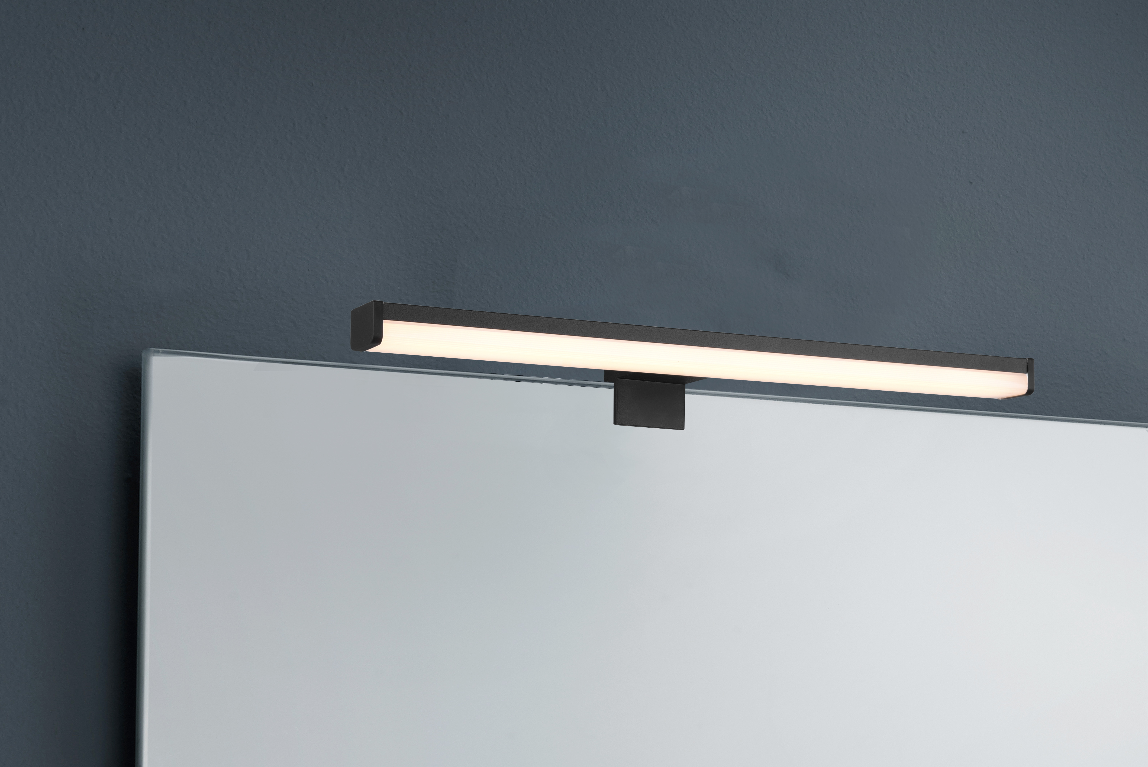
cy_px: 384
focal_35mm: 75
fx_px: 2392
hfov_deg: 27.0
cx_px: 574
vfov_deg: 18.2
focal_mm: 75
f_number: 18
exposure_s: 1/25
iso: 100
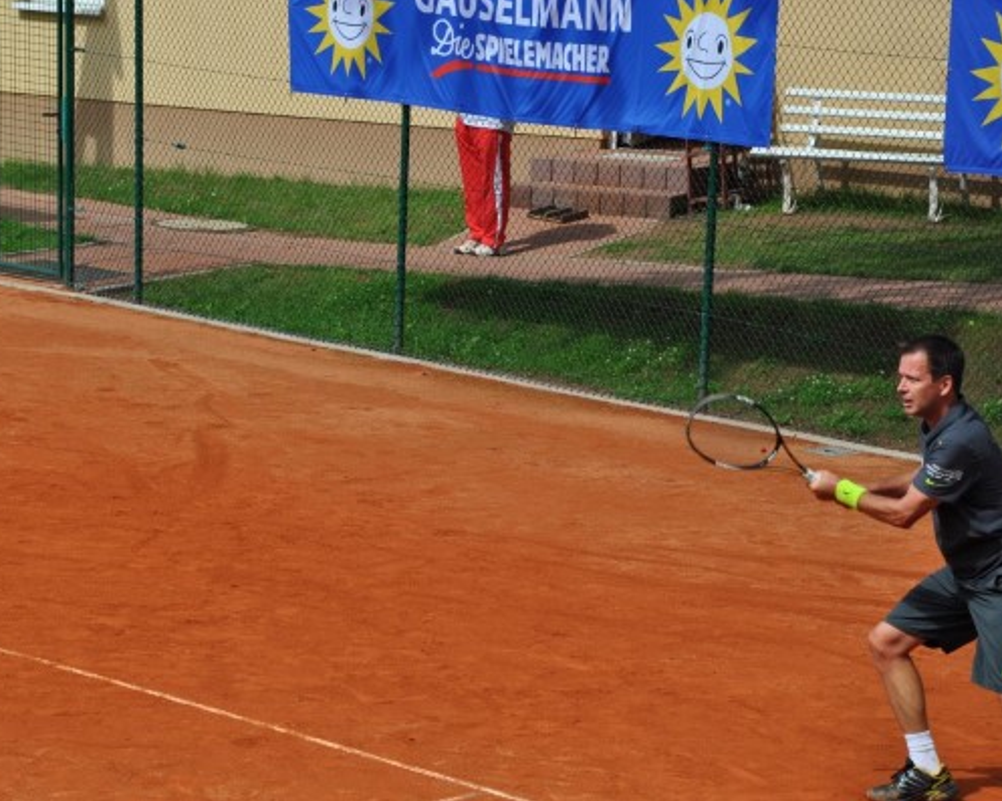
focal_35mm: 136
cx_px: 478
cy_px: 399
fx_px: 4031
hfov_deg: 14.2
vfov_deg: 11.3
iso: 200
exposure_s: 1/400
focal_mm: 80
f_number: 10
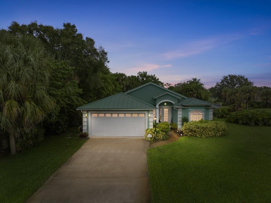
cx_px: 136
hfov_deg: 71.6
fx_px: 188
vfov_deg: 56.8
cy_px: 102
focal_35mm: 24
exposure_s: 1/80
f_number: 2.8
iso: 200
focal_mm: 12.29
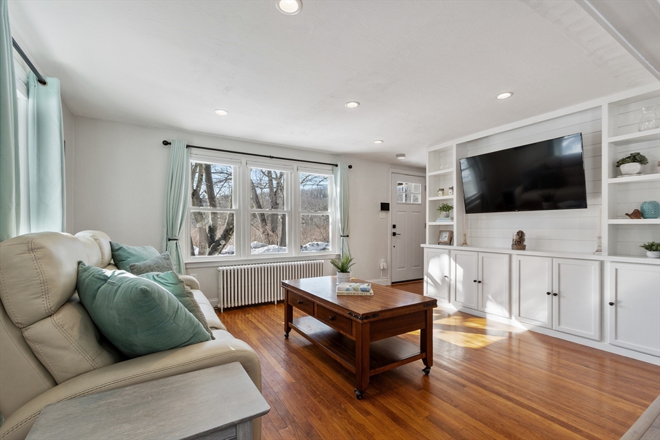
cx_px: 330
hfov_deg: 100.4
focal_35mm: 15
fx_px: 275
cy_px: 220
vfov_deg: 77.3
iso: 400
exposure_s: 1/20
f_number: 6.3
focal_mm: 10
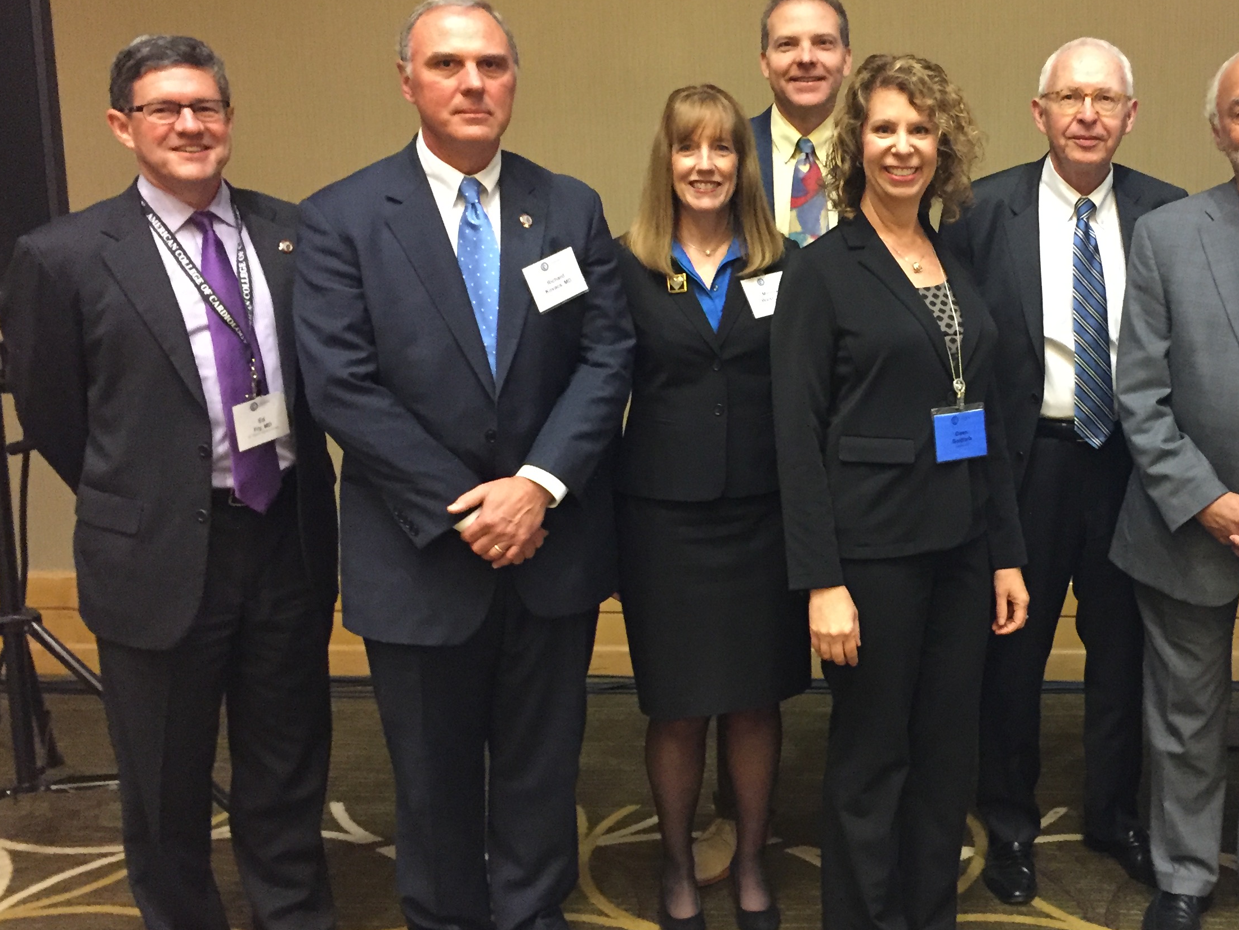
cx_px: 898
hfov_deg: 42.7
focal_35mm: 43
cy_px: 422
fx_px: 1539
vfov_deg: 33.6
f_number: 2.2
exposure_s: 1/15
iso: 320
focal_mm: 4.15
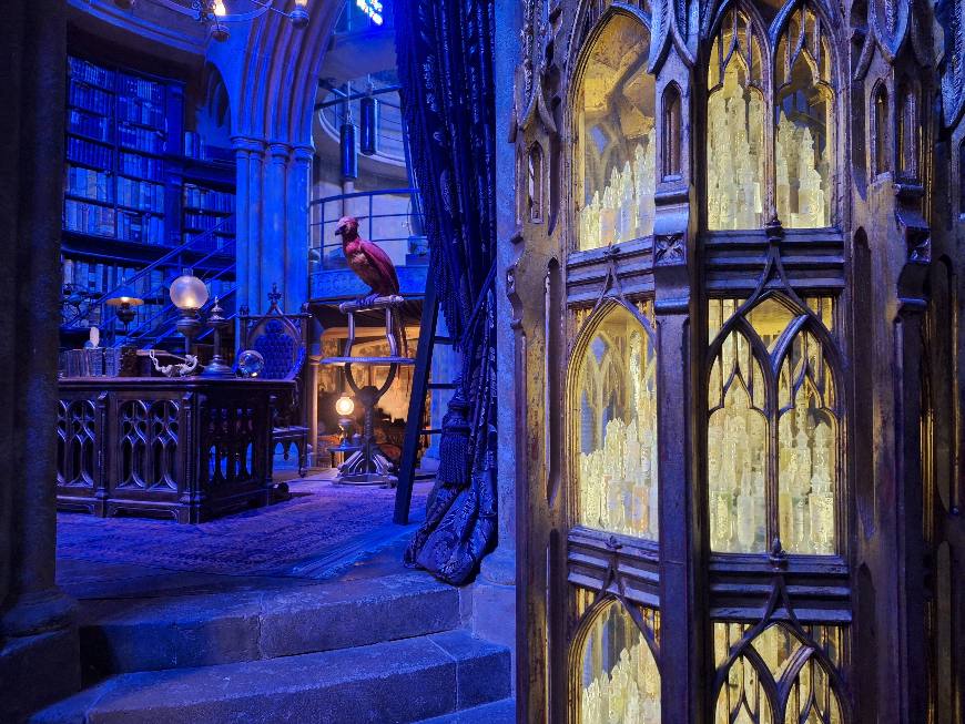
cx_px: 482
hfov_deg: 73.9
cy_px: 362
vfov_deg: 58.9
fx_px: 641
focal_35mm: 23
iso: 500
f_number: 1.8
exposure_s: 1/20
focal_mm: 5.54
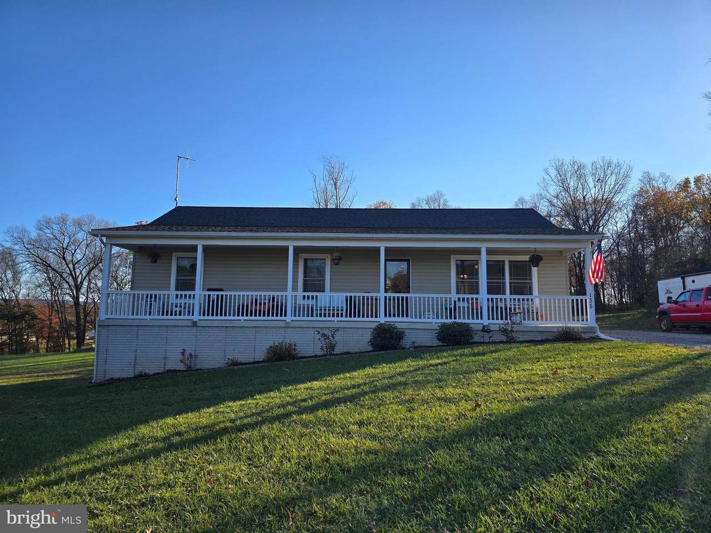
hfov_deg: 73.9
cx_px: 356
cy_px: 266
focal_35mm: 23
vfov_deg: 58.9
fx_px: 472
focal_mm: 6.3
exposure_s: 1/393
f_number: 1.7
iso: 12
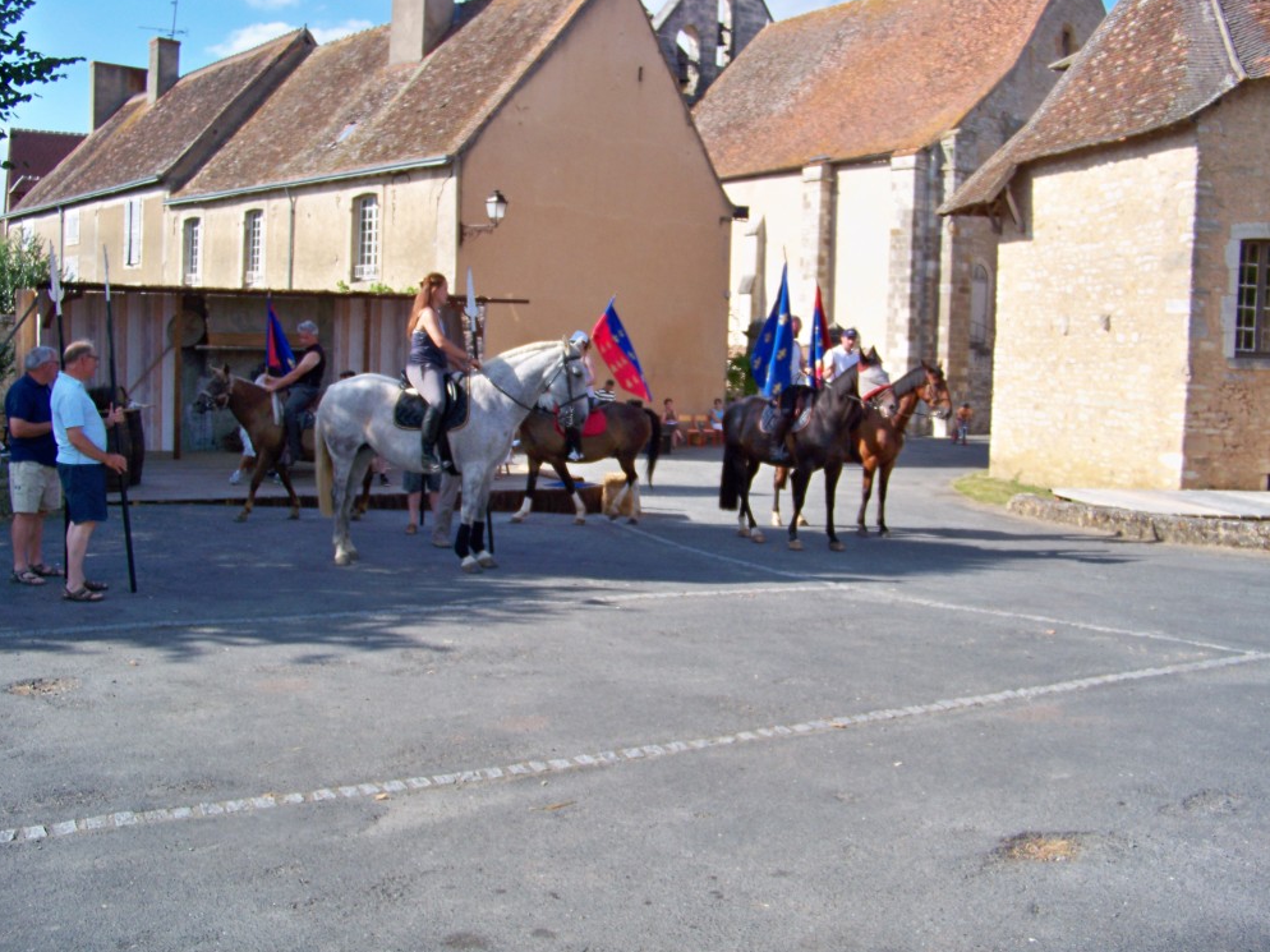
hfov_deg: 54.0
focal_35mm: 34
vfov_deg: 41.8
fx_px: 1247
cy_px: 470
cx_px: 626
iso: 80
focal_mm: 5.85
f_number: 2.8
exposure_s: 1/640
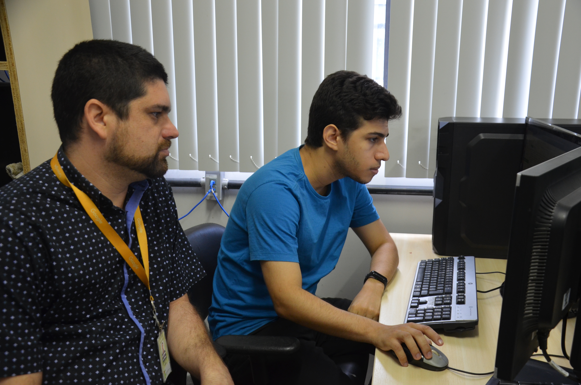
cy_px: 192
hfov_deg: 51.4
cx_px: 290
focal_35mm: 38
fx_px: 604
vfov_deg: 35.3
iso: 800
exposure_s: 1/50
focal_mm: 25
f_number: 4
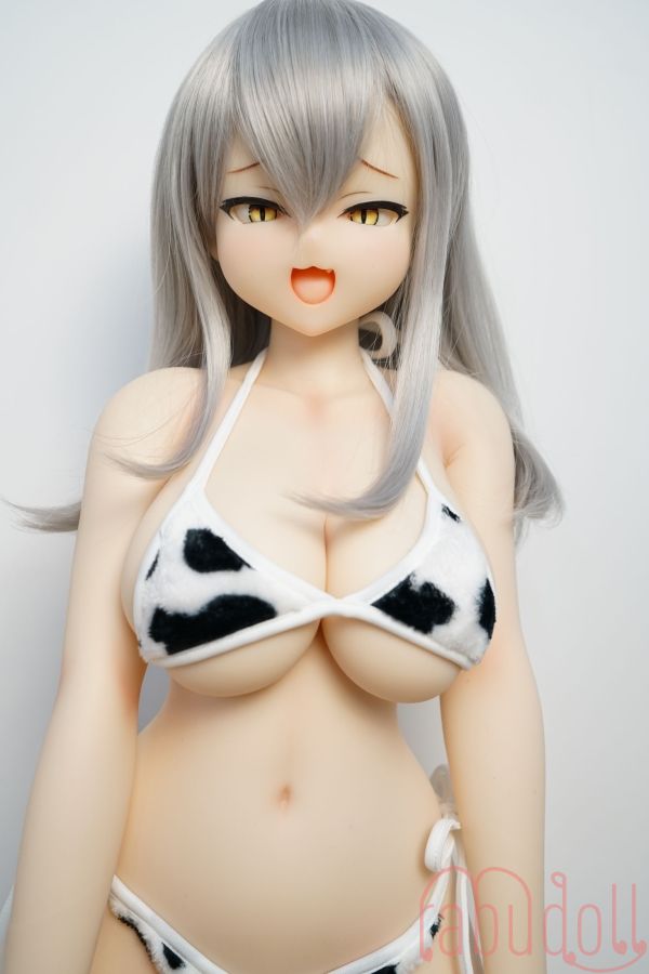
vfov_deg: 54.4
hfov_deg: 37.9
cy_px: 487
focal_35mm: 35
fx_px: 946
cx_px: 324
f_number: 4.5
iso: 400
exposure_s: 1/100
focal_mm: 35
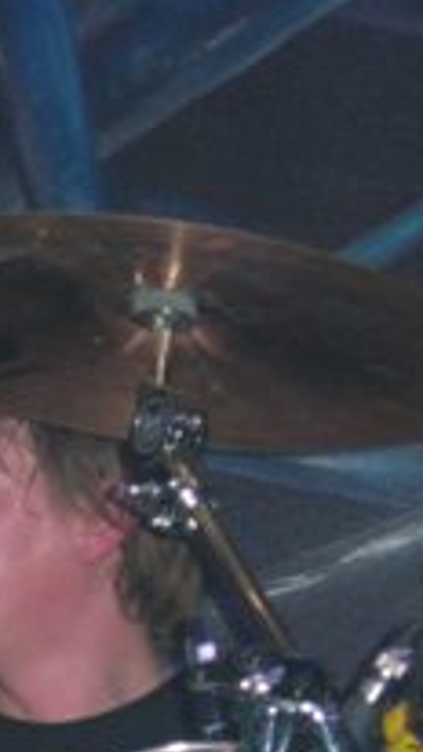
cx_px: -109
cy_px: 712
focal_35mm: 268
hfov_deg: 4.5
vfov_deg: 8.0
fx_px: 5340
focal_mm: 23.4
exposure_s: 1/60.1
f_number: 4.9
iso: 193
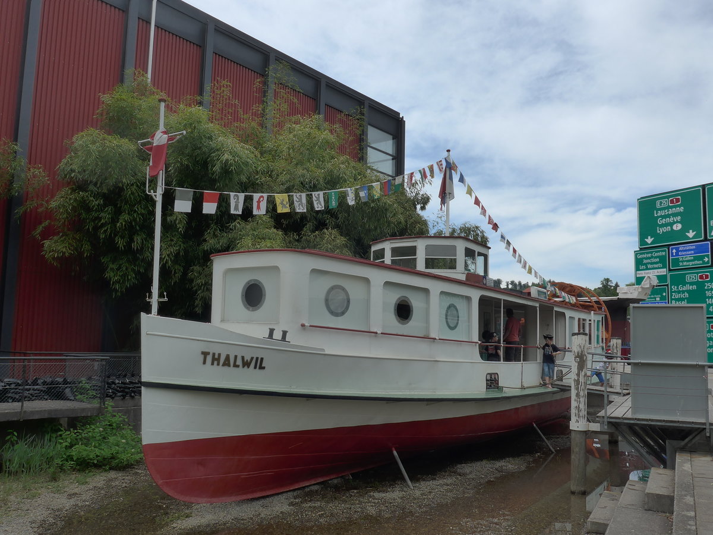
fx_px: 639
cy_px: 268
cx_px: 356
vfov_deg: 45.4
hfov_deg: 58.4
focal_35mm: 31
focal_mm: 6.5
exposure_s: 1/640
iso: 160
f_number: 5
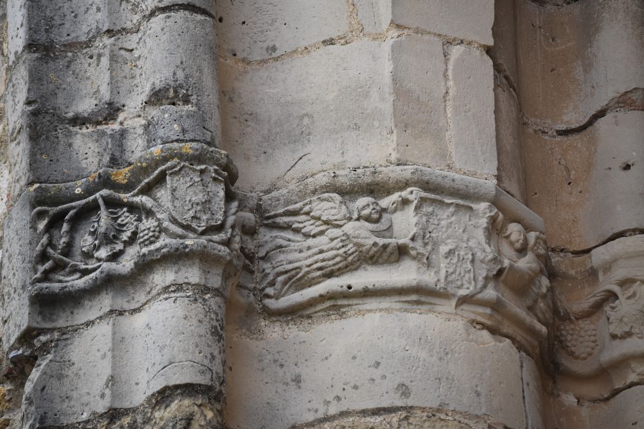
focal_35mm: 195
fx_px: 3488
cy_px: 214
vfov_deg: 7.0
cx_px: 322
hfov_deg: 10.5
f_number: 5
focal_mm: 130
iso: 400
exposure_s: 1/400
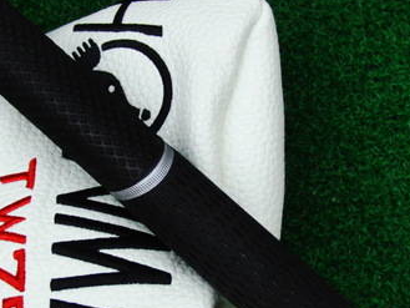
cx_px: 199
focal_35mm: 72
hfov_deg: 27.0
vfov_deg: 20.4
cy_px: 175
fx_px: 853
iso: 250
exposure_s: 1/80
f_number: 3.6
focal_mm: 6.42
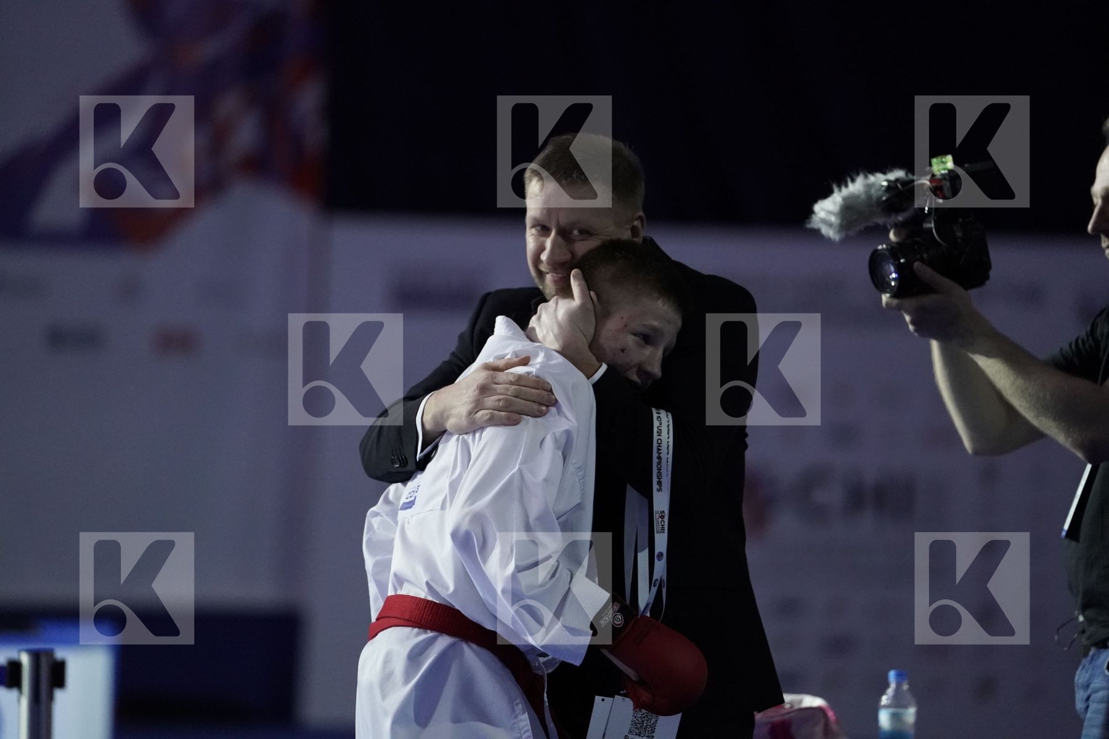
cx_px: 554
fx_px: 6161
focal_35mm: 200
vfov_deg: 6.9
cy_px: 370
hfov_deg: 10.3
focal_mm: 200
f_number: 2.8
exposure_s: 1/1000
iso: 6400
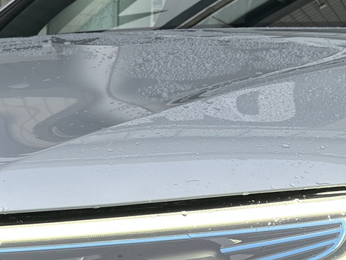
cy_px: 326
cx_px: 41
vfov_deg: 15.9
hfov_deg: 21.6
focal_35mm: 89
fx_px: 890
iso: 50
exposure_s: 1/434
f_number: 1.5
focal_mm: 5.7
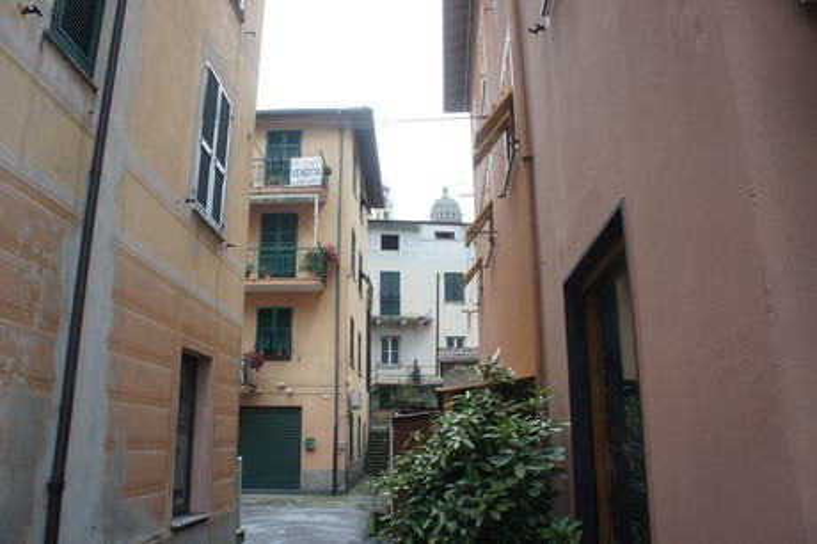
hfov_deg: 67.4
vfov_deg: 47.9
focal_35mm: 27
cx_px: 408
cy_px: 272
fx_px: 612
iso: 500
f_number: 6.3
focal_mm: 18
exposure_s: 1/250
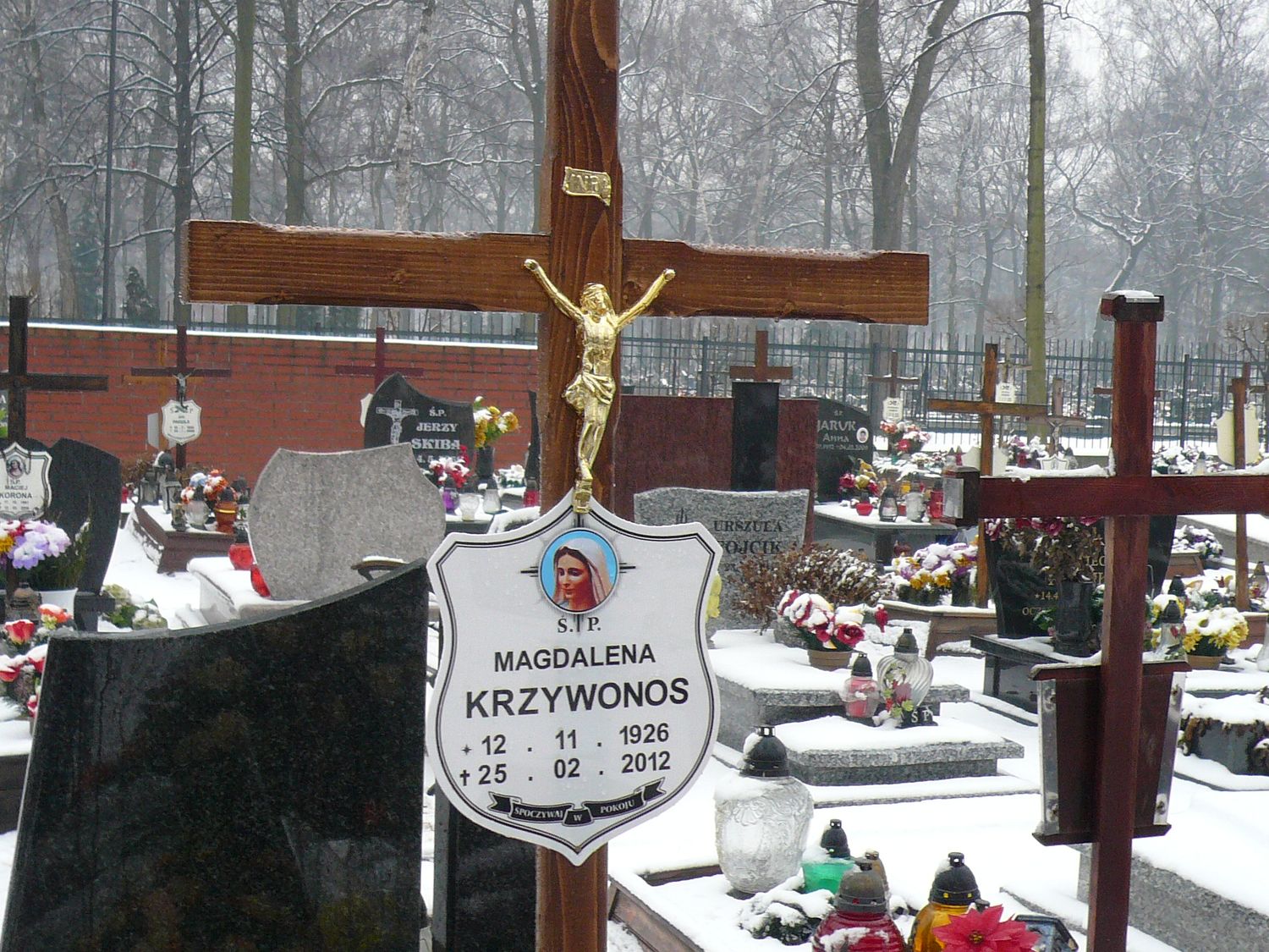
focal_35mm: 56
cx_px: 634
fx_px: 2053
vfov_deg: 26.1
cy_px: 476
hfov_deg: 34.3
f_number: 3.1
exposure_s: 1/125
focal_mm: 6.1
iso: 100
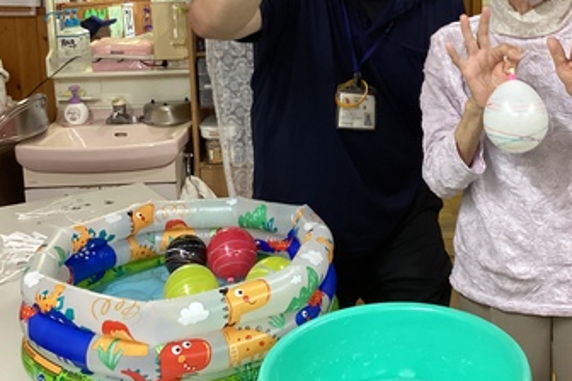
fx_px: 763
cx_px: 346
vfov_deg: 27.5
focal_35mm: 48
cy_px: 72
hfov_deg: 40.9
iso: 250
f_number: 2.4
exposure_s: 1/50
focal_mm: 3.3
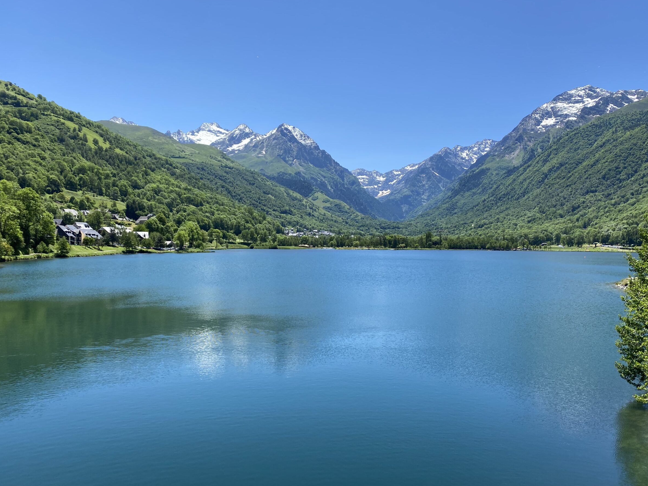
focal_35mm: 28
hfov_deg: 63.4
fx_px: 524
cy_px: 251
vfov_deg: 49.7
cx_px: 325
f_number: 1.8
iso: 32
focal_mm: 4.25
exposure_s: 1/2141
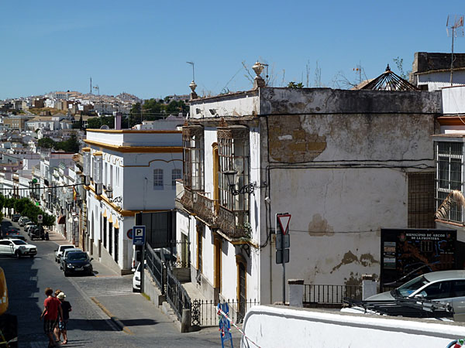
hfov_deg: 27.0
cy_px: 174
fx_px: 967
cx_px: 232
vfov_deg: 20.4
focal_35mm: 72
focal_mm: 11.9
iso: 80
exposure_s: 1/500
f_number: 5.6
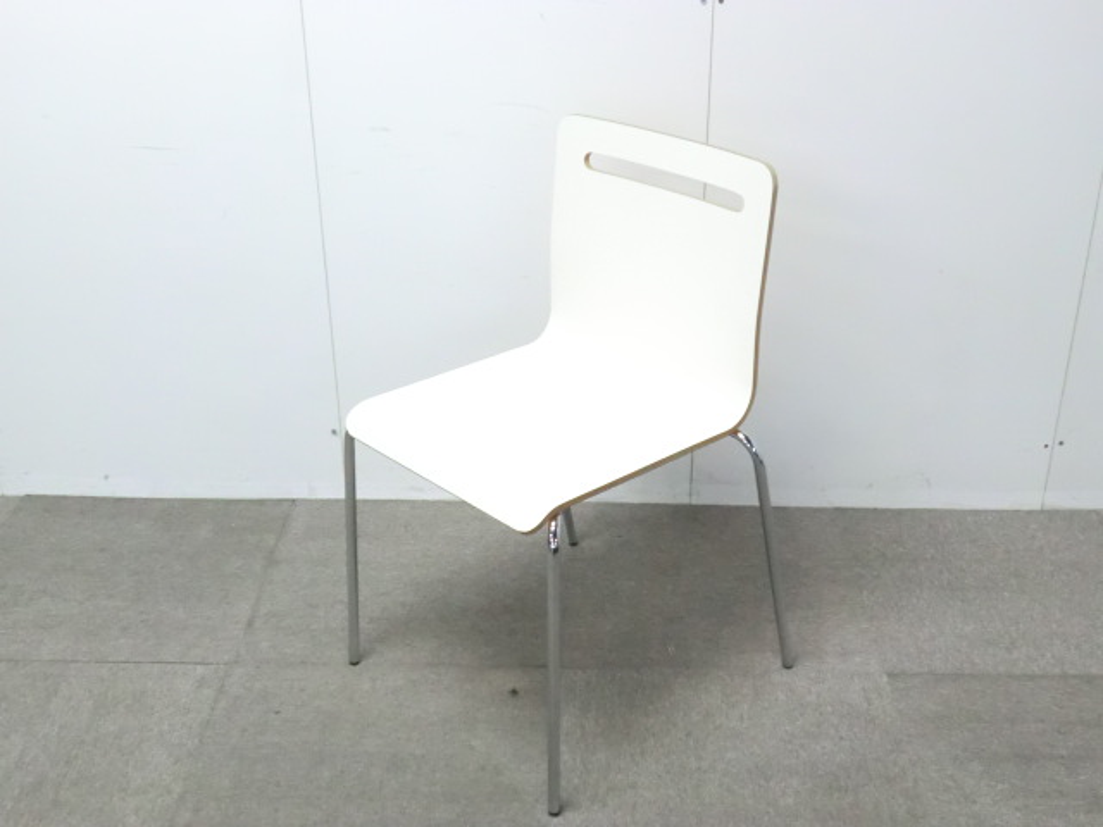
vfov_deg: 32.2
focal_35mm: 45
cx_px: 552
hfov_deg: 42.1
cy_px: 414
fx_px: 1434
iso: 800
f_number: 4.3
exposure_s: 1/30
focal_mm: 8.2
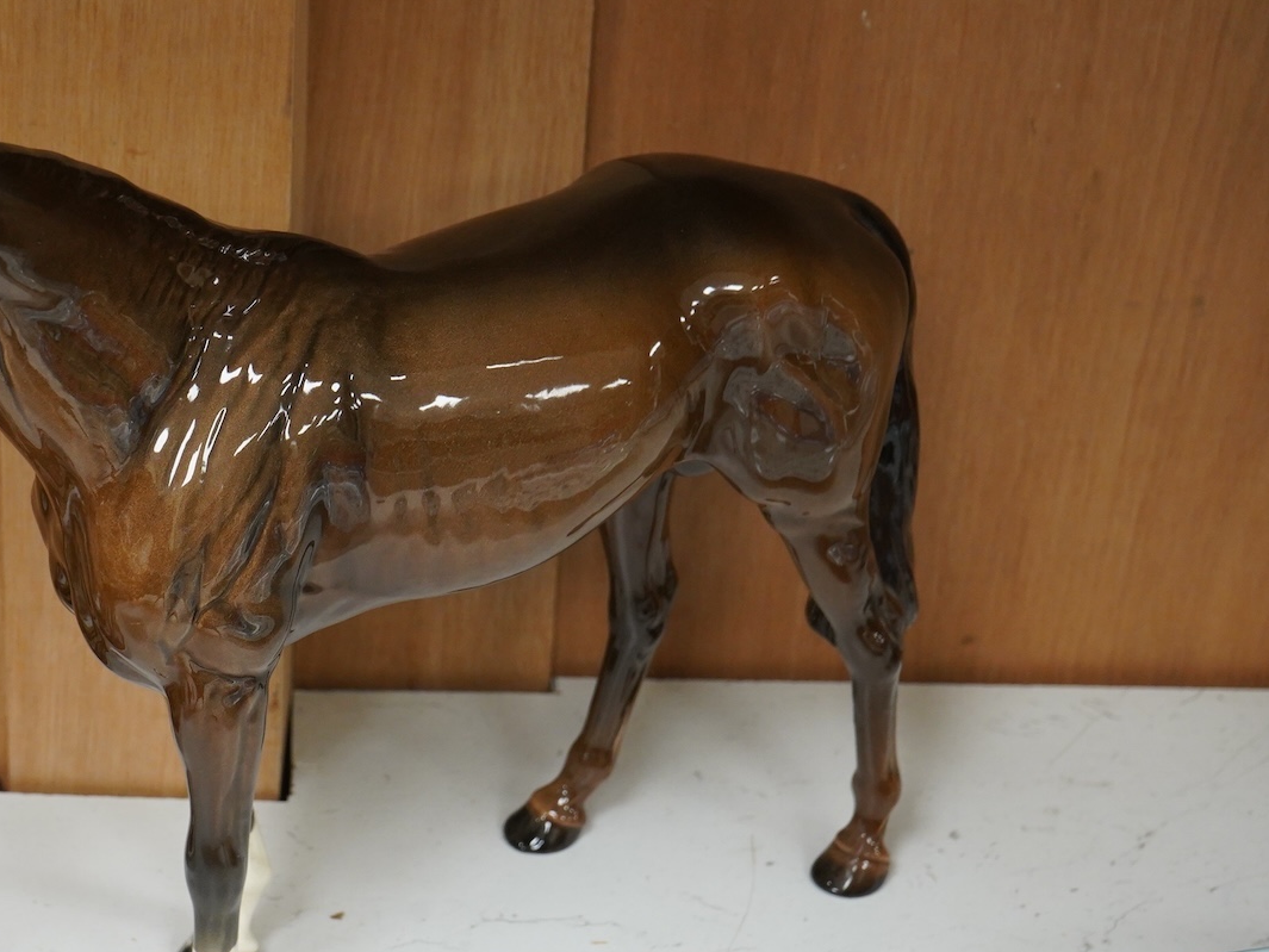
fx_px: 3410
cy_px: 557
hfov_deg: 21.0
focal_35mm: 93
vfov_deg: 15.9
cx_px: 370
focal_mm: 60
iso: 2500
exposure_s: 1/80
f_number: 8
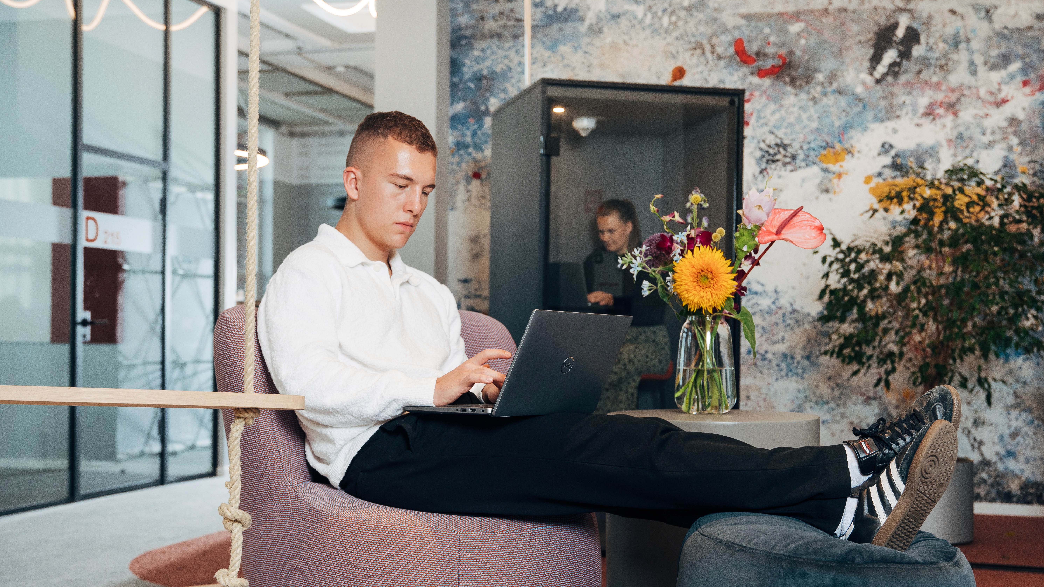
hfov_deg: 40.6
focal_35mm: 51
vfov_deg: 23.5
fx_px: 1412
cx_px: 516
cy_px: 336
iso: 800
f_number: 4.5
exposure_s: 1/125
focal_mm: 48
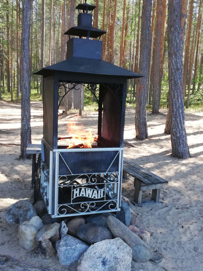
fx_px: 289
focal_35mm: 37
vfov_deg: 50.1
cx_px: 102
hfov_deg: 38.7
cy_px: 136
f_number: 2.2
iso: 50
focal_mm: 3.81
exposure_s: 1/133
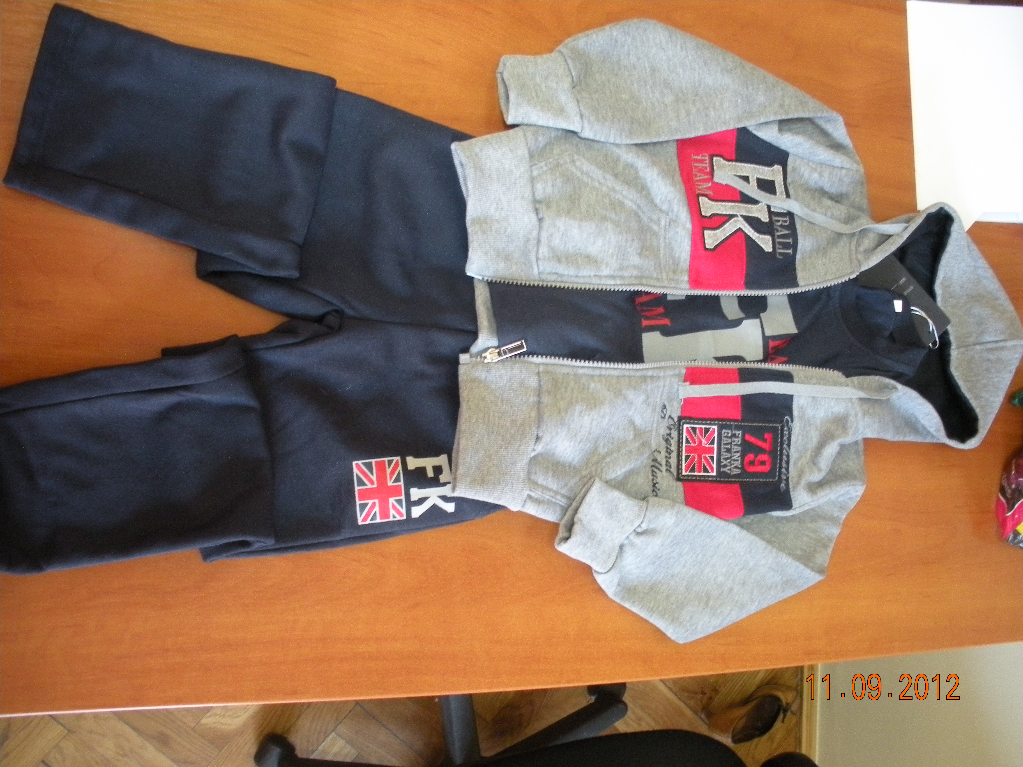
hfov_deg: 52.6
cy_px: 384
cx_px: 512
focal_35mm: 35
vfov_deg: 40.7
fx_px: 1034
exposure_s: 1/12
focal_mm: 6.3
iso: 400
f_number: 3.5
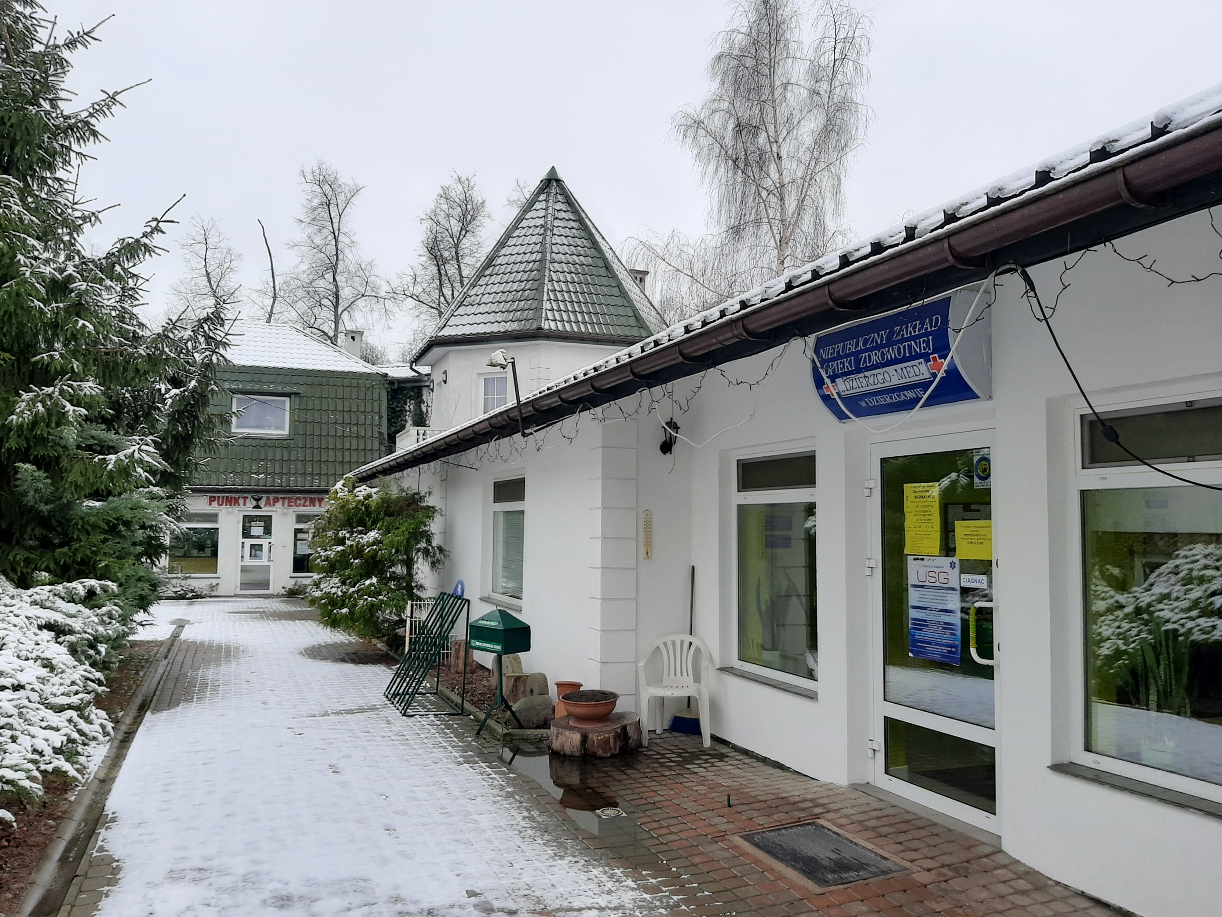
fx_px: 953
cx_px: 611
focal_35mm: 27
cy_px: 458
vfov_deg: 51.4
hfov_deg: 65.3
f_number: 1.7
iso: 40
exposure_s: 1/234
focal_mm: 3.93
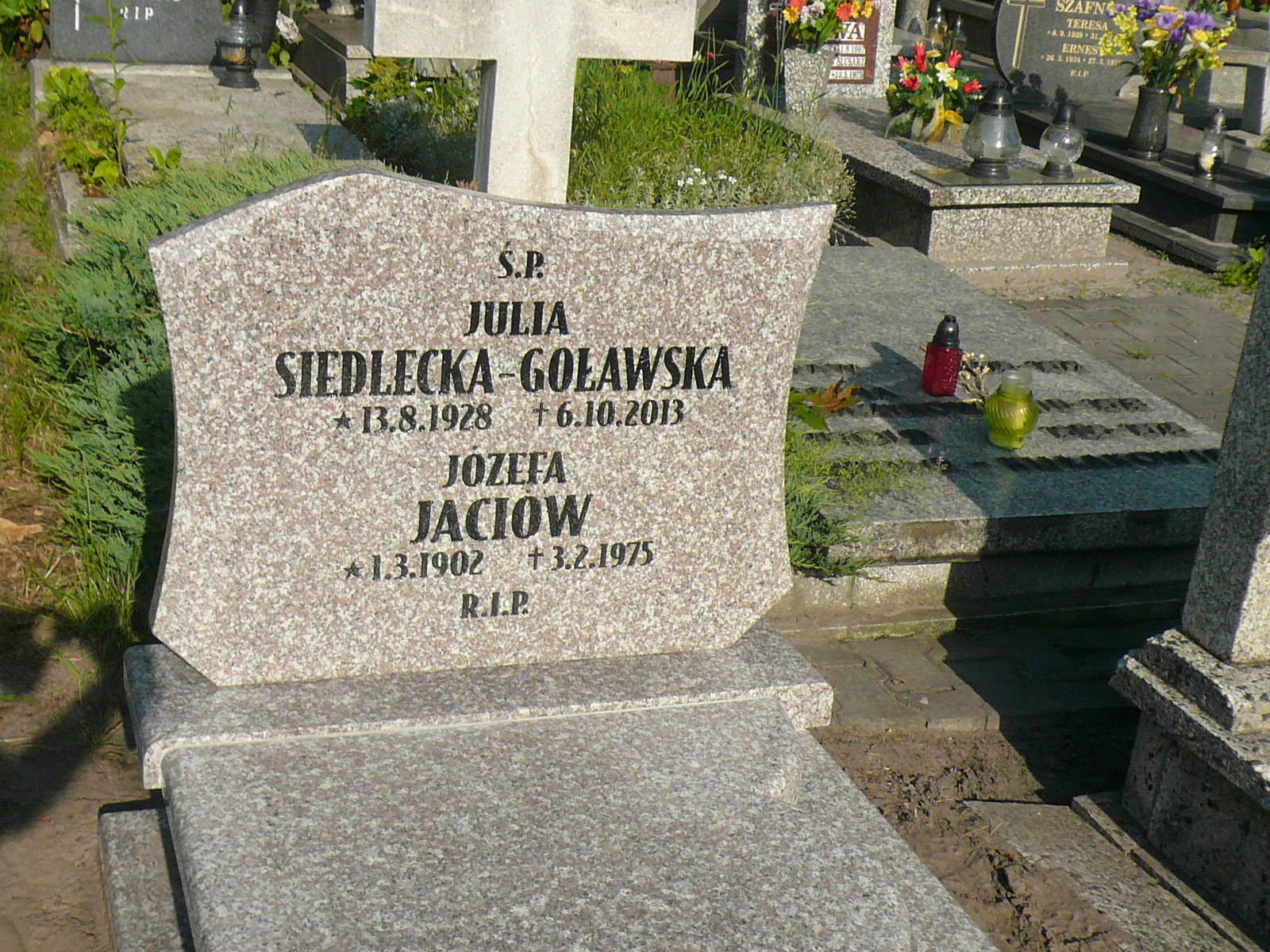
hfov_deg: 39.7
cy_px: 476
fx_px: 1761
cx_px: 635
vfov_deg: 30.3
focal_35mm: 48
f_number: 9
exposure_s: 1/200
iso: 100
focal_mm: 5.2
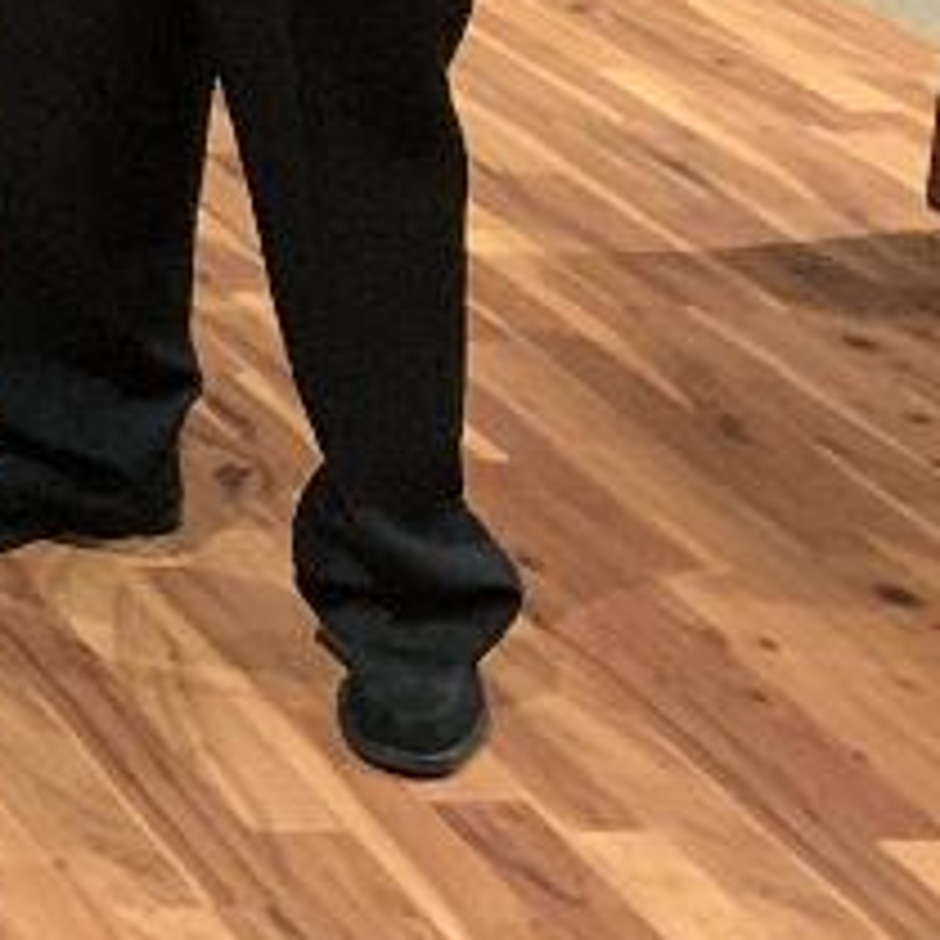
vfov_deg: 14.3
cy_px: -670
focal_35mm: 110
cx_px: -1273
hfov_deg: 12.6
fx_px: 3379
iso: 800
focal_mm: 4.25
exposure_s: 1/24
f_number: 1.8
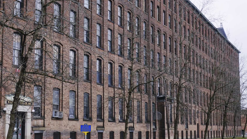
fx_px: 419
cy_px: 85
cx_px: 101
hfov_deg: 32.7
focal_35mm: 64
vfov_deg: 18.8
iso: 125
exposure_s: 1/400
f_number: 2.8
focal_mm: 18.51
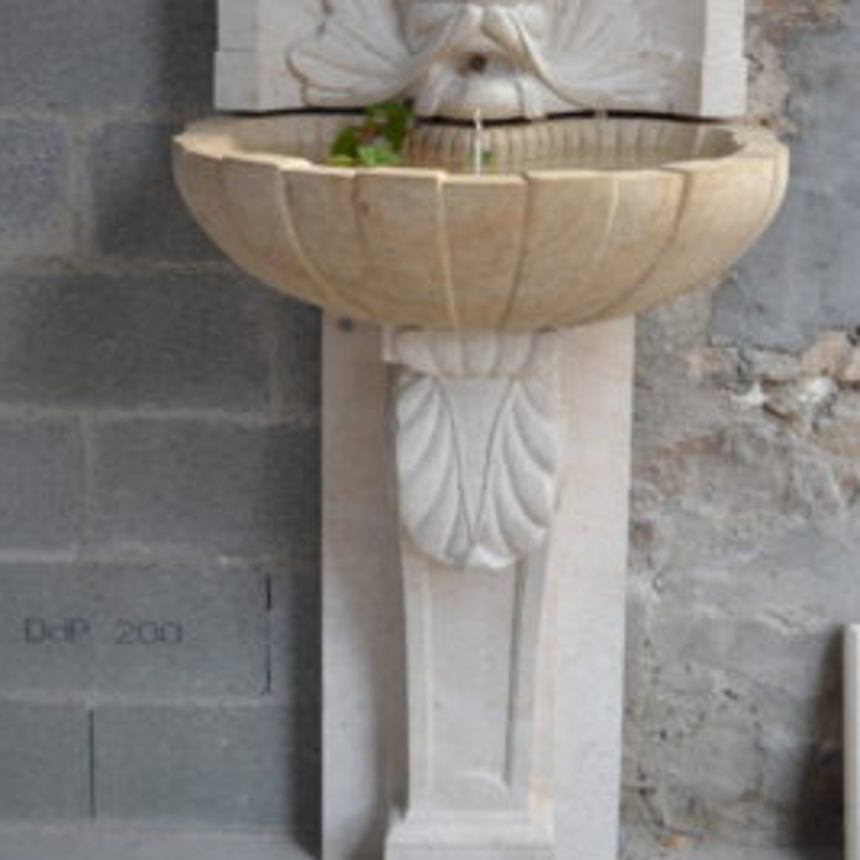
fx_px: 1743
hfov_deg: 27.7
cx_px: 475
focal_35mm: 62
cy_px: 187
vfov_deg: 27.2
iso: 400
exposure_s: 1/80
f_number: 4.5
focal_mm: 26
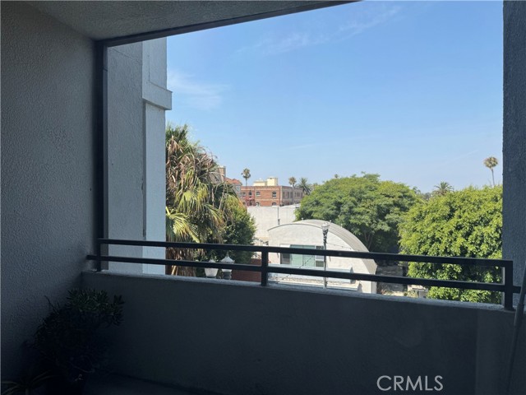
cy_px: 198
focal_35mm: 24
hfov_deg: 71.6
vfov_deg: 56.8
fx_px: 365
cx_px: 263
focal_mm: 6.76
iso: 80
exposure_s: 1/1980
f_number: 1.78
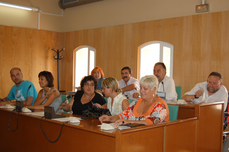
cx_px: 114
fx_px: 296
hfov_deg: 42.4
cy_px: 76
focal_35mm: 46
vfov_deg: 28.9
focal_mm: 31
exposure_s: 1/100
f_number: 4.5
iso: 400
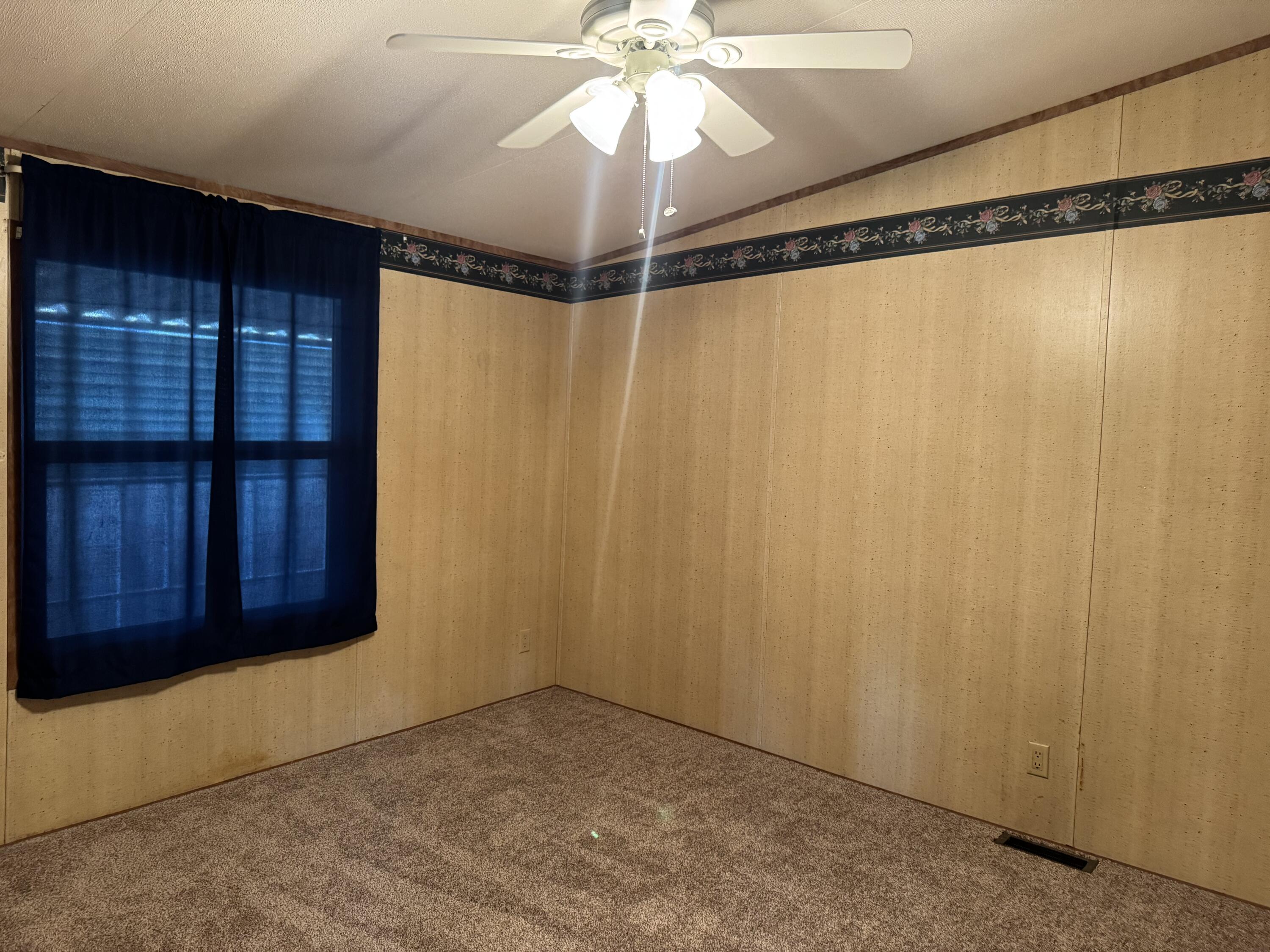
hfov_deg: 71.6
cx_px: 635
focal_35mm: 24
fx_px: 881
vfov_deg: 56.8
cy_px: 476
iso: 400
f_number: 1.78
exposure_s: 1/60
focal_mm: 6.76
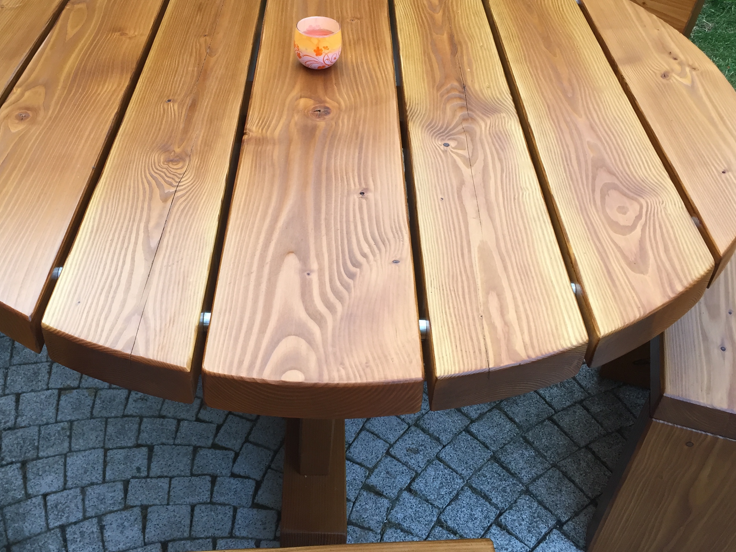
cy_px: 223
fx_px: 787
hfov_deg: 50.0
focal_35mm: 37
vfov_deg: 38.5
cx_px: 325
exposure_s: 1/40
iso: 32
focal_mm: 4.15
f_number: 2.2
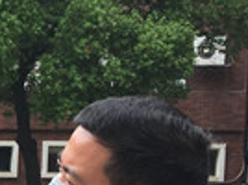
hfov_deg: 11.5
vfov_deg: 9.5
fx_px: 1087
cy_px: 269
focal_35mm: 152
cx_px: -279
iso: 25
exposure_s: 1/100
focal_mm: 4.15
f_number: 2.2
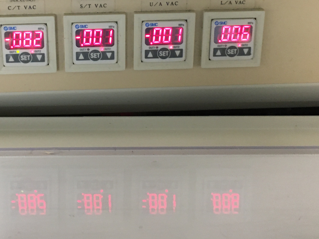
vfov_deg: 25.6
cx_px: 108
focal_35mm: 55
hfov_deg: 34.6
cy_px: 18
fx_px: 507
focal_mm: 4.15
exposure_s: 1/24
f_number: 2.2
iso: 200
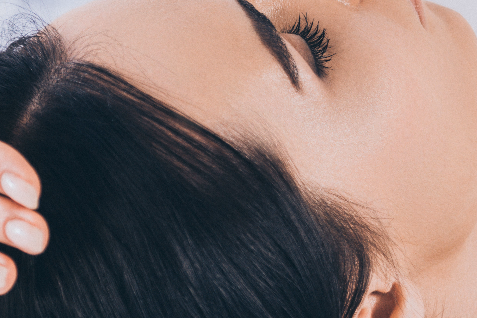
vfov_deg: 3.6
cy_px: 14
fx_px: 5009
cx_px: 614
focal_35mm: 378
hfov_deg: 5.4
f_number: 4
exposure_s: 1/160
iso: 125
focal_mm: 90
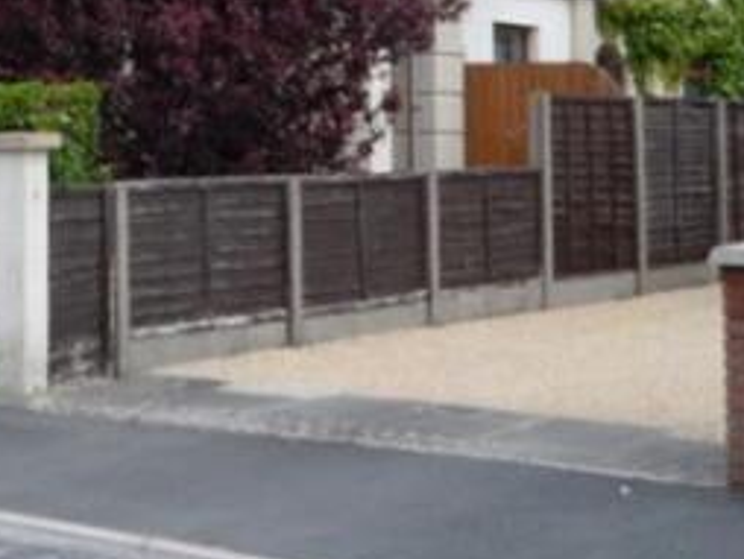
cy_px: -51
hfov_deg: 20.0
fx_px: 2022
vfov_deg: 15.4
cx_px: -60
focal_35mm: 94
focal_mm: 6.8
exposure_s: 1/500
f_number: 3.7
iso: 80
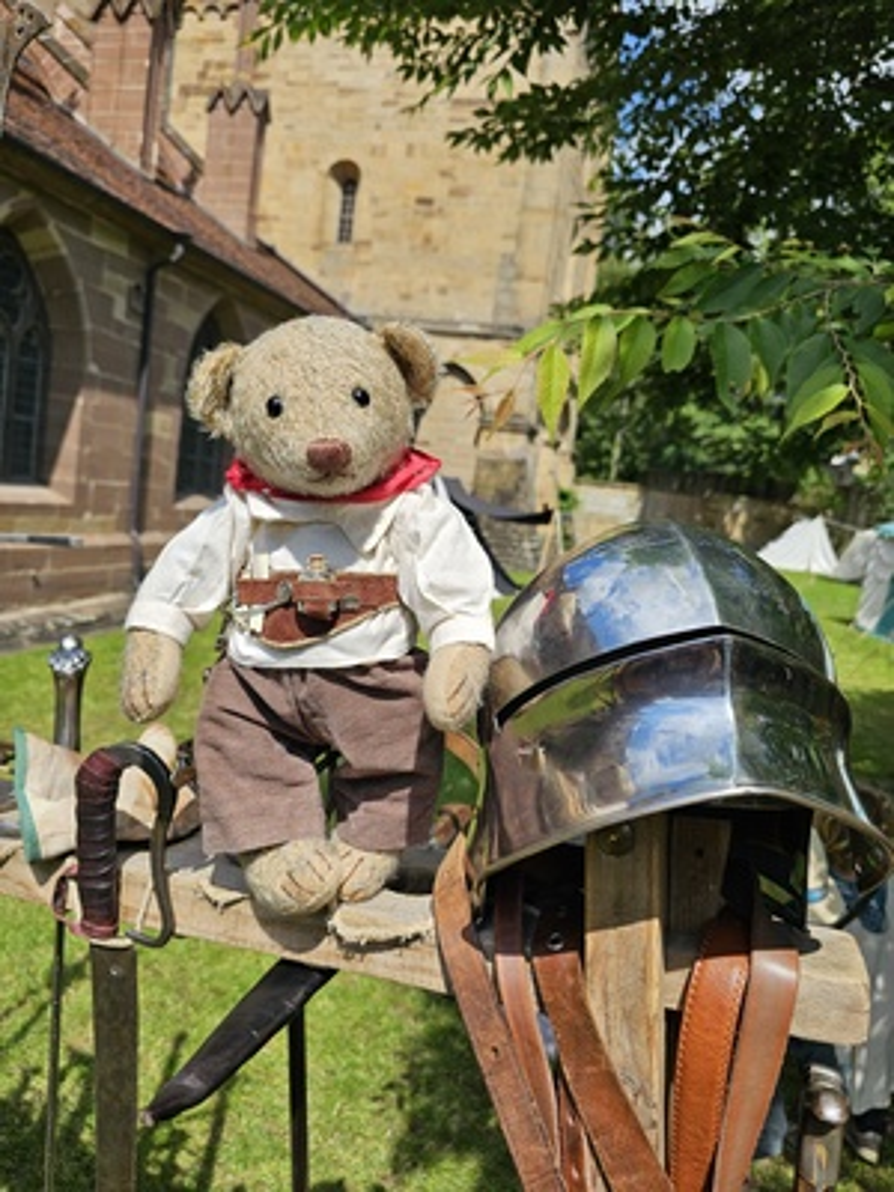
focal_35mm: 23
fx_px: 792
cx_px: 447
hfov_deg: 58.9
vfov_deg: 73.9
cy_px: 596
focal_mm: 6.3
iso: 10
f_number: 1.7
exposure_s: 1/832
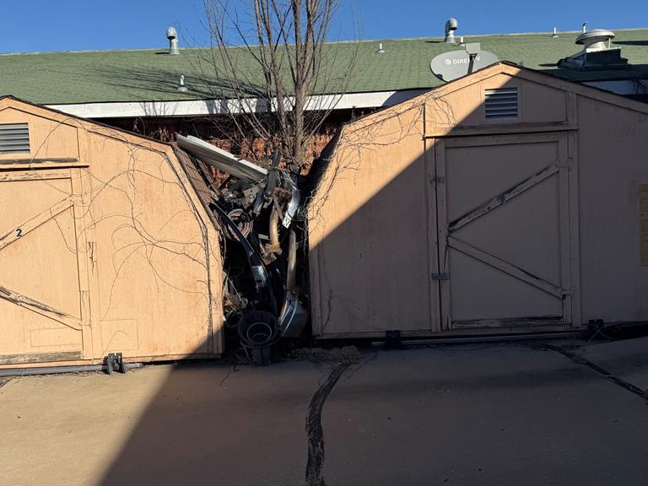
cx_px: 271
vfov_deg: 44.1
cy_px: 231
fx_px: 599
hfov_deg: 56.5
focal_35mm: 32
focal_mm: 6.76
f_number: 1.78
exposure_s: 1/7353
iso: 80
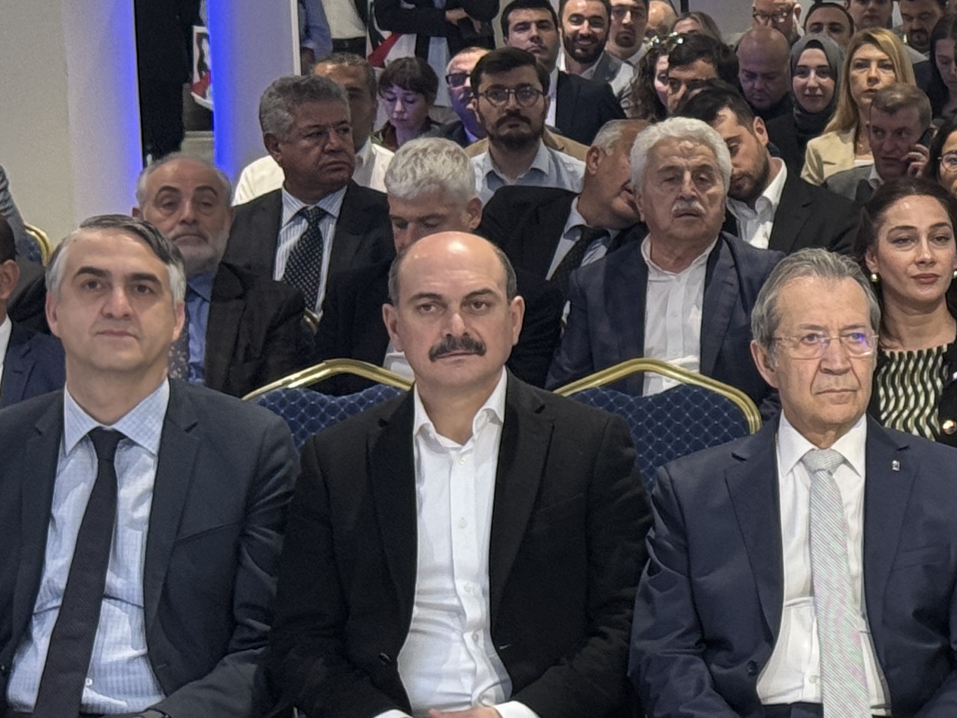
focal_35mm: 153
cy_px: 361
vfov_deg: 9.7
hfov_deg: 12.2
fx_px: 4230
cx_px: 1491
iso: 100
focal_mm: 6.76
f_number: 1.78
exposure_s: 1/74
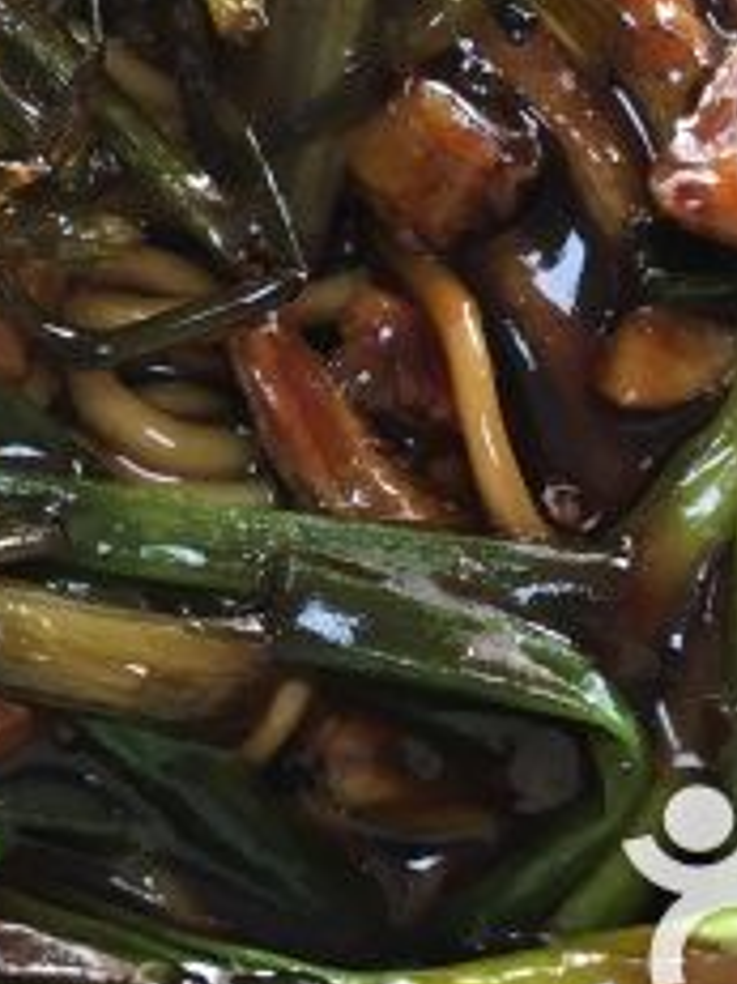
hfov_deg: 16.7
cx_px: 200
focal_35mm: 88
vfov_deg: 21.4
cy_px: -11
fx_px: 2500
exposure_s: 1/33
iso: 64
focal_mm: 4.15
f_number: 2.2
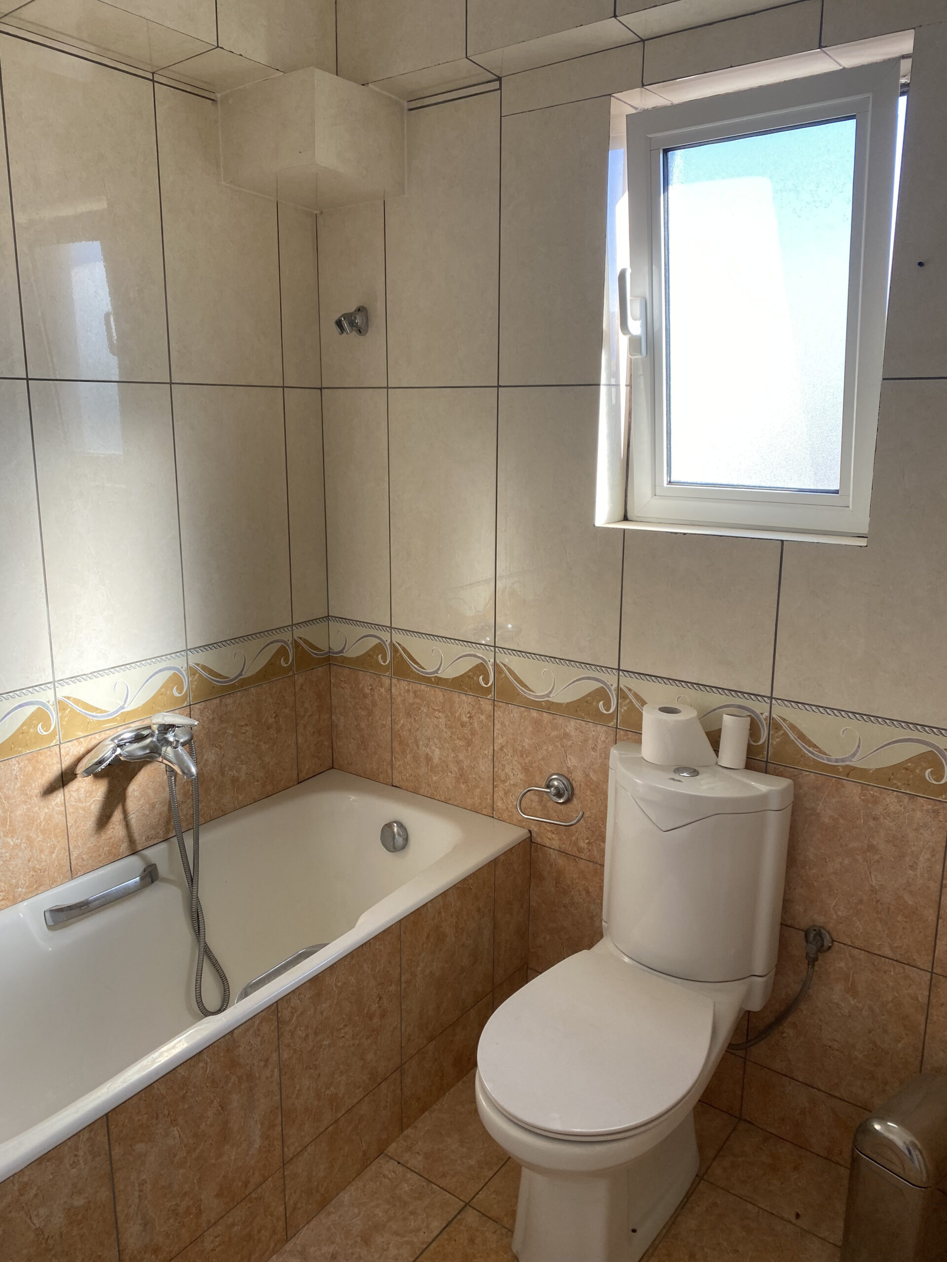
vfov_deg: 67.3
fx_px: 948
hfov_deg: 53.1
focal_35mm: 26
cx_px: 474
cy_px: 631
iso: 32
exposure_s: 1/145
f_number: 1.8
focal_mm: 4.25
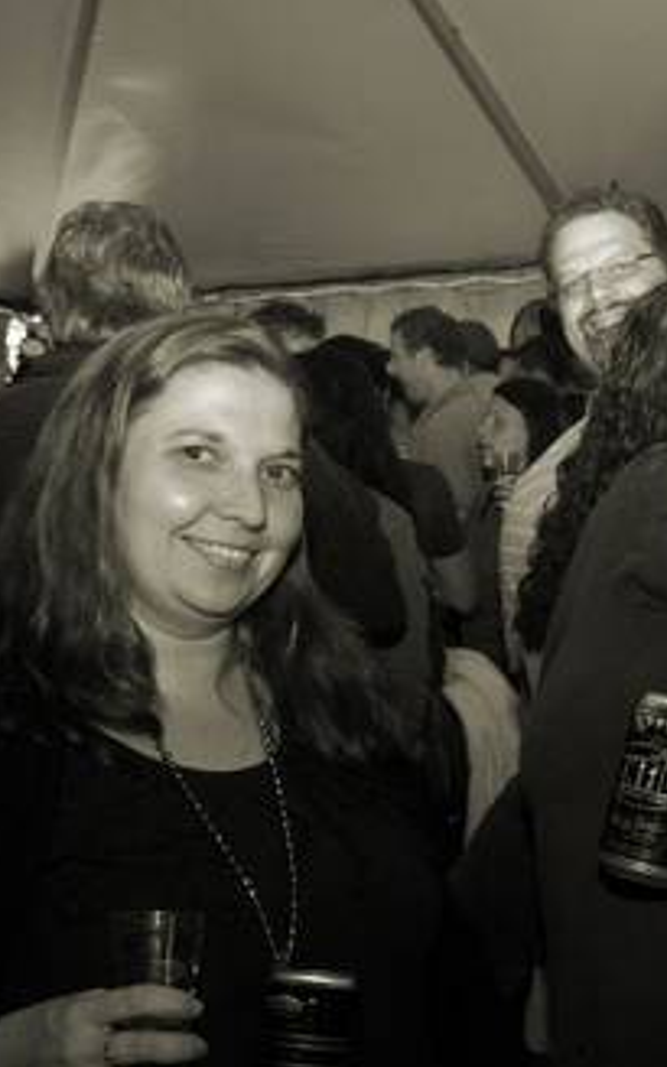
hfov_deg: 22.7
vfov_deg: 36.3
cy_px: 542
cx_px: 579
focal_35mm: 56
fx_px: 1629
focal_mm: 24
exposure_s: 1/60
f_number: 8
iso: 400
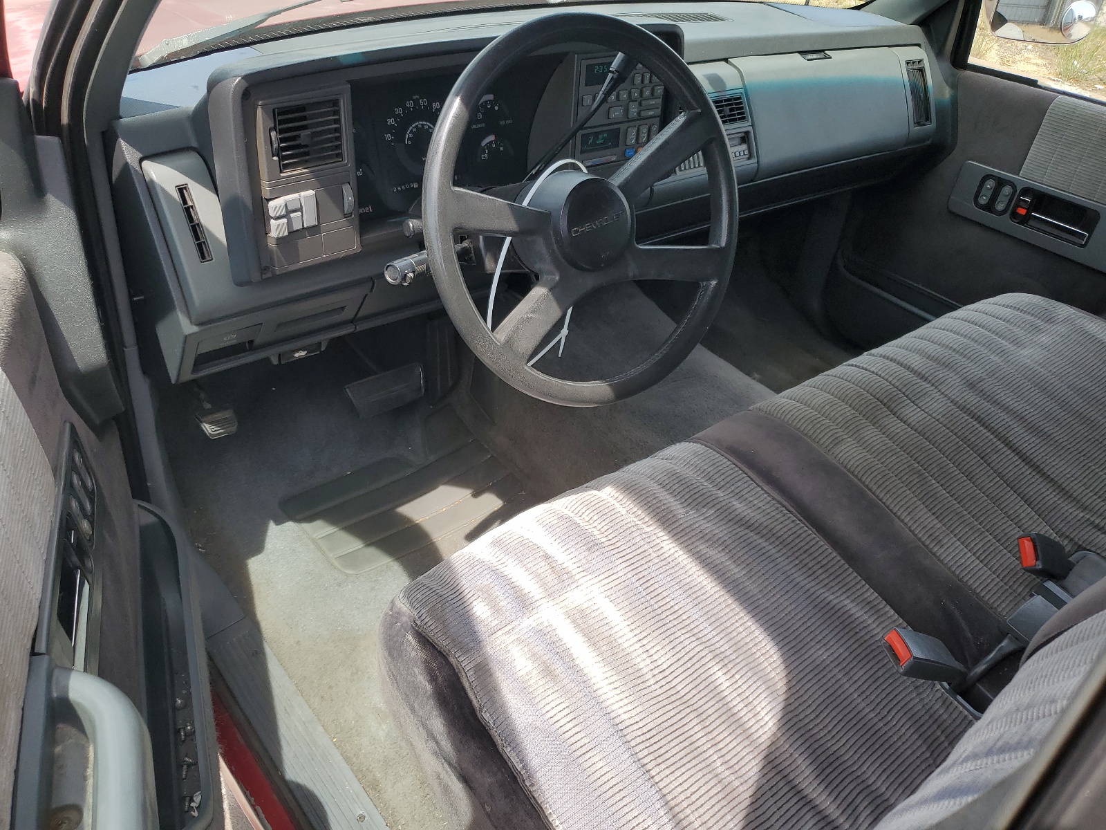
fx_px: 831
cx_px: 553
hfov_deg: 67.3
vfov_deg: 53.1
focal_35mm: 26
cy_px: 415
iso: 50
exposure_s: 1/1000
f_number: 1.5
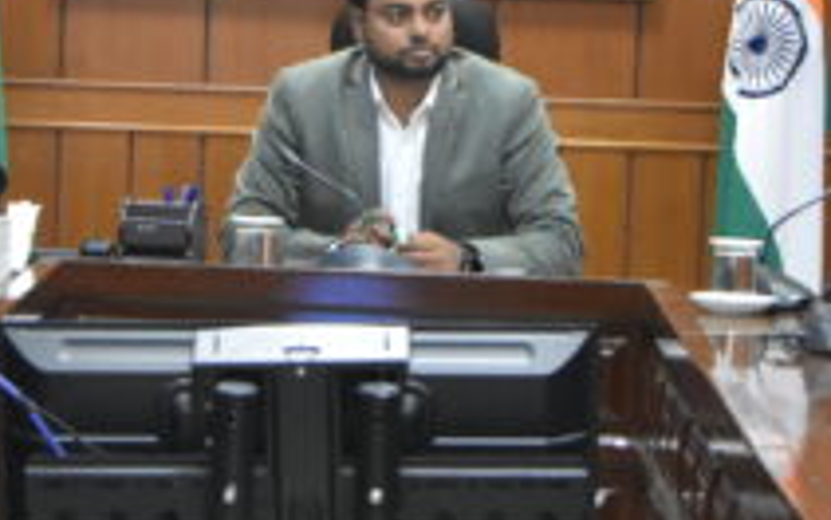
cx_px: 378
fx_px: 4002
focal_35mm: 177
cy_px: 162
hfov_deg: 11.9
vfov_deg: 7.4
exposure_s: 1/60
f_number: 4.2
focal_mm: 35
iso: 2800
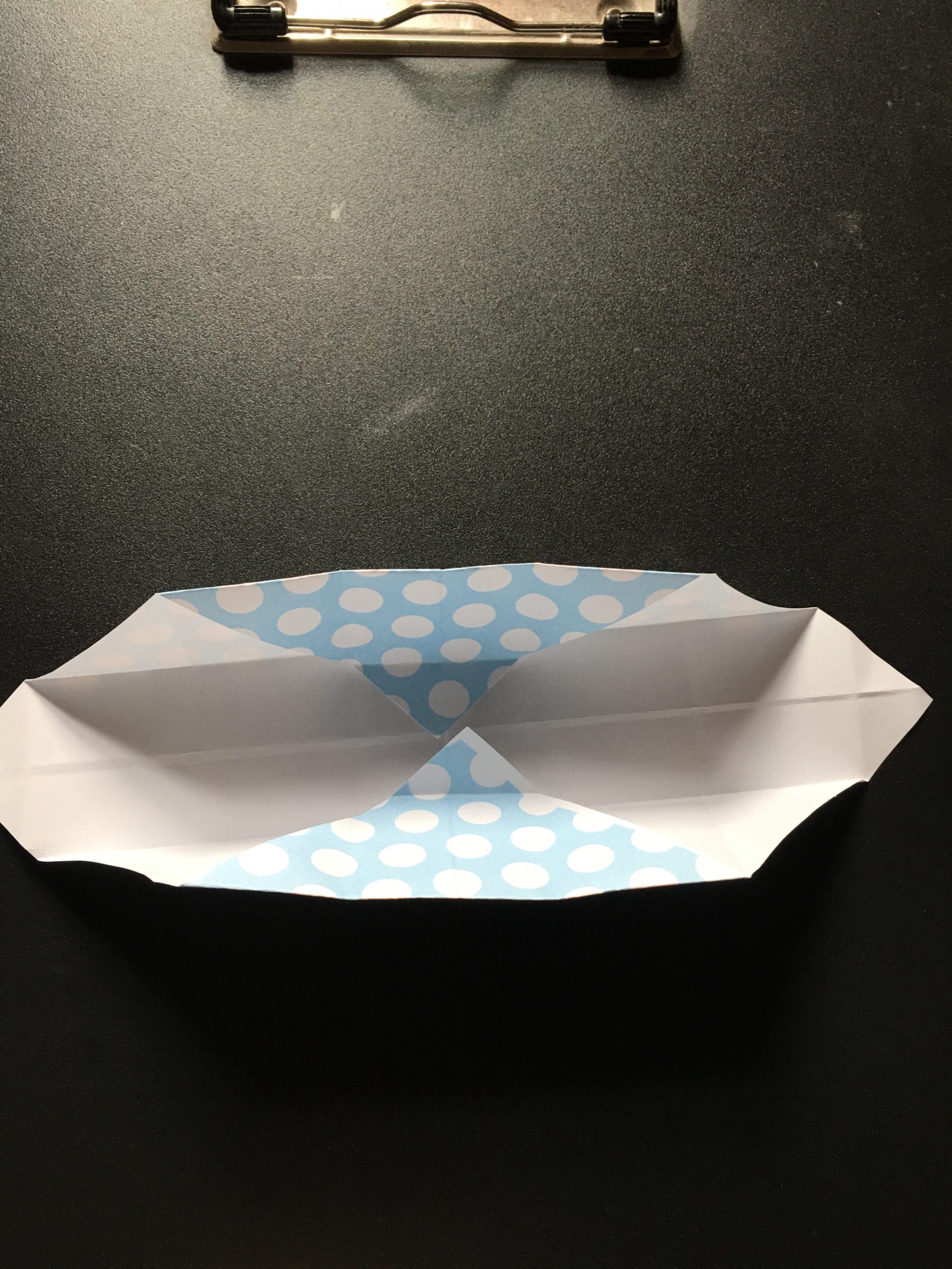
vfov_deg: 61.7
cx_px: 476
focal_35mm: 29
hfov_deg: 48.2
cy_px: 634
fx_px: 1063
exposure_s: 1/30
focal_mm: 4.15
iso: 40
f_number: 2.2
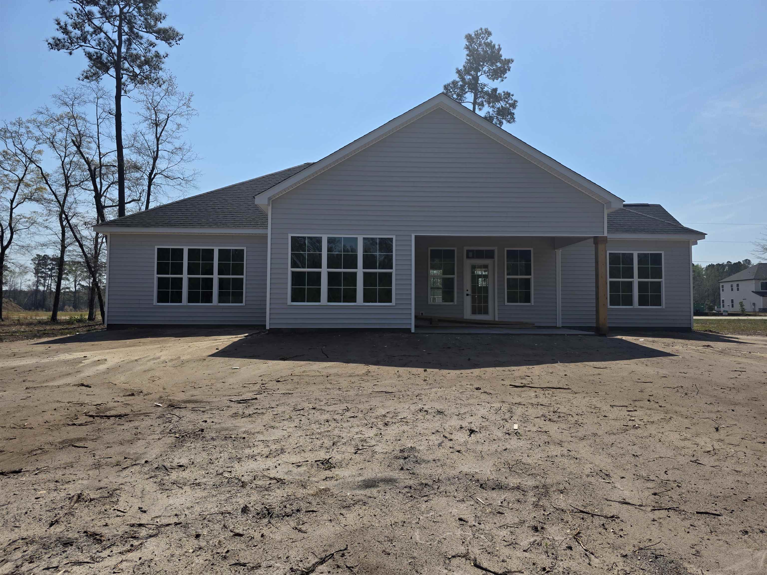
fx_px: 510
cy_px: 288
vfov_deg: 58.9
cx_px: 384
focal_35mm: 23
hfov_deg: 73.9
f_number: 1.7
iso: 64
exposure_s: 1/7944
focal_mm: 6.3
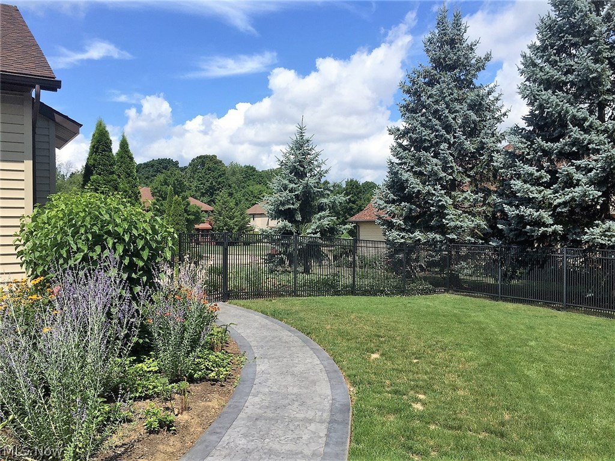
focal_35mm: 29
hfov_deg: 61.7
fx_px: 515
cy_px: 230
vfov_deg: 48.2
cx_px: 308
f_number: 2.2
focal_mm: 4.15
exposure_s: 1/2475
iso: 32
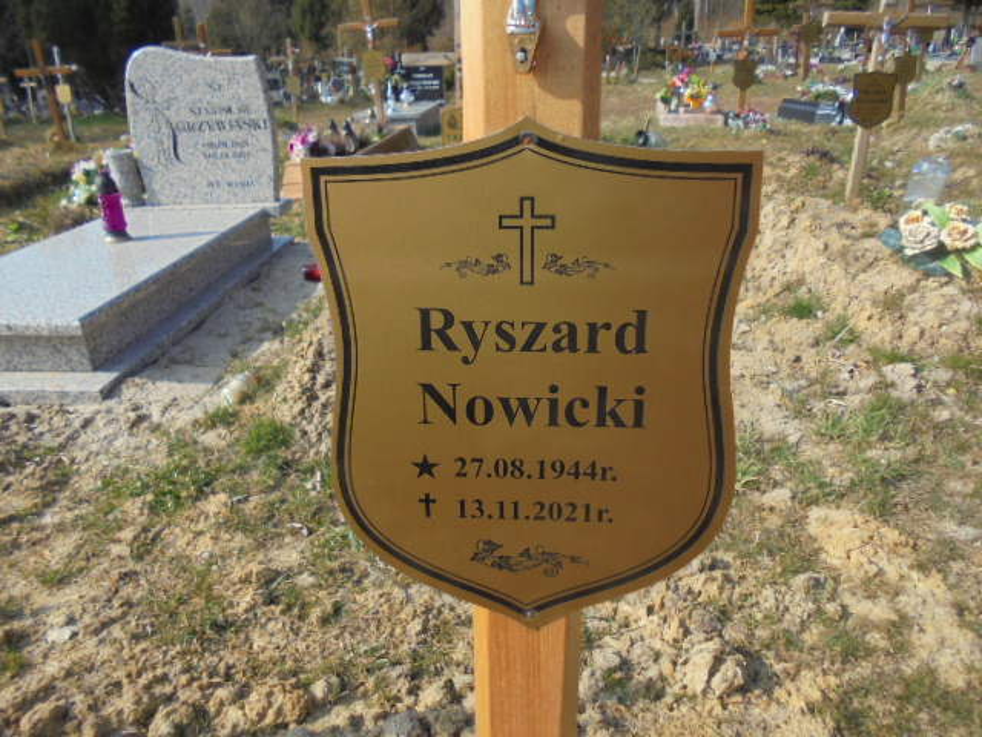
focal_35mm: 26
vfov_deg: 53.1
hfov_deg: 67.3
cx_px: 491
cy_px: 368
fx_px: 738
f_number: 3.5
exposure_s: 1/640
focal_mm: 4.6
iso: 100
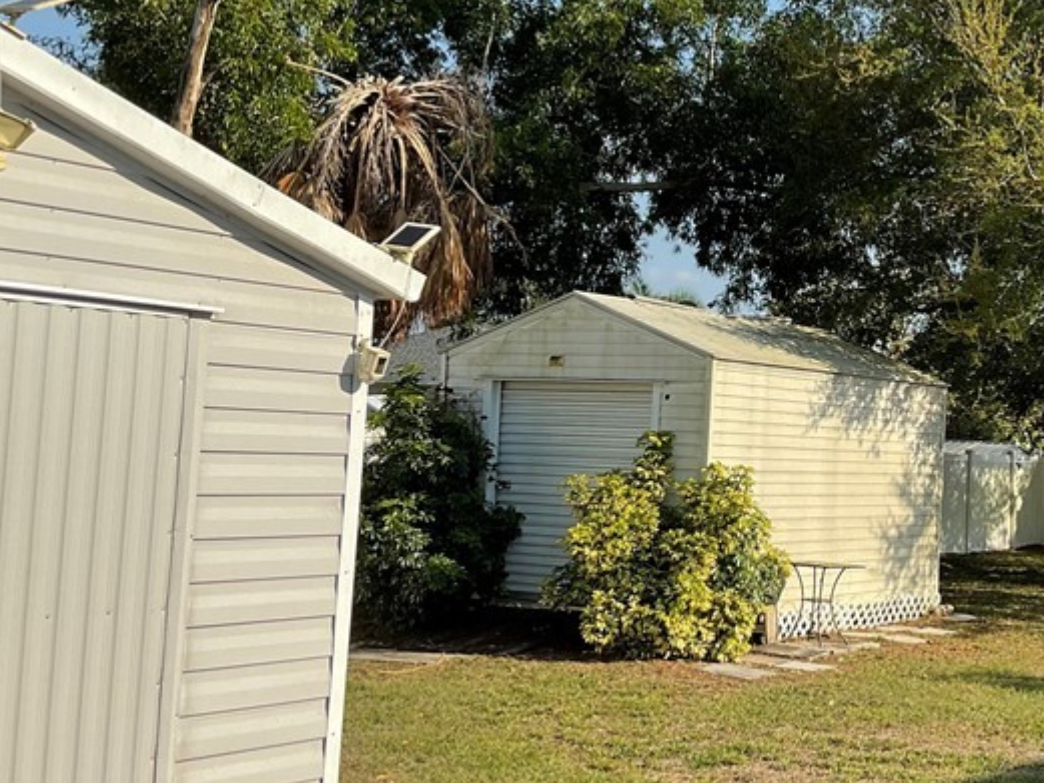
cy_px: 362
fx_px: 1719
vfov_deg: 25.7
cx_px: 918
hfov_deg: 32.3
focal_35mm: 57
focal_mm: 3
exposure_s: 1/1412
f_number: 1.8
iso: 16
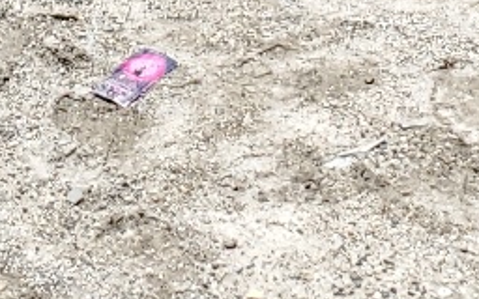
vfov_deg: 6.7
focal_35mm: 172
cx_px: 232
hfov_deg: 12.2
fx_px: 2245
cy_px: -678
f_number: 1.5
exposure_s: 1/3333
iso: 50
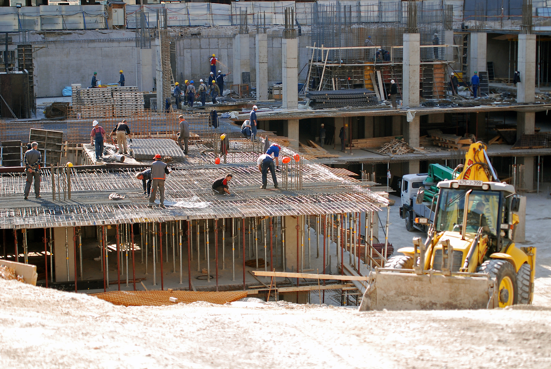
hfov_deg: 27.0
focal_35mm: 75
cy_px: 184
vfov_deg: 18.2
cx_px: 276
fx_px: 1149
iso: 320
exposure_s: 1/500
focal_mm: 50
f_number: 4
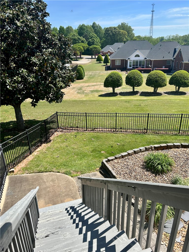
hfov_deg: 53.1
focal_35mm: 26
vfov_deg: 67.3
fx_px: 189
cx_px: 94
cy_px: 126
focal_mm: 5.7
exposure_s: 1/2571
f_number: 1.5
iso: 50
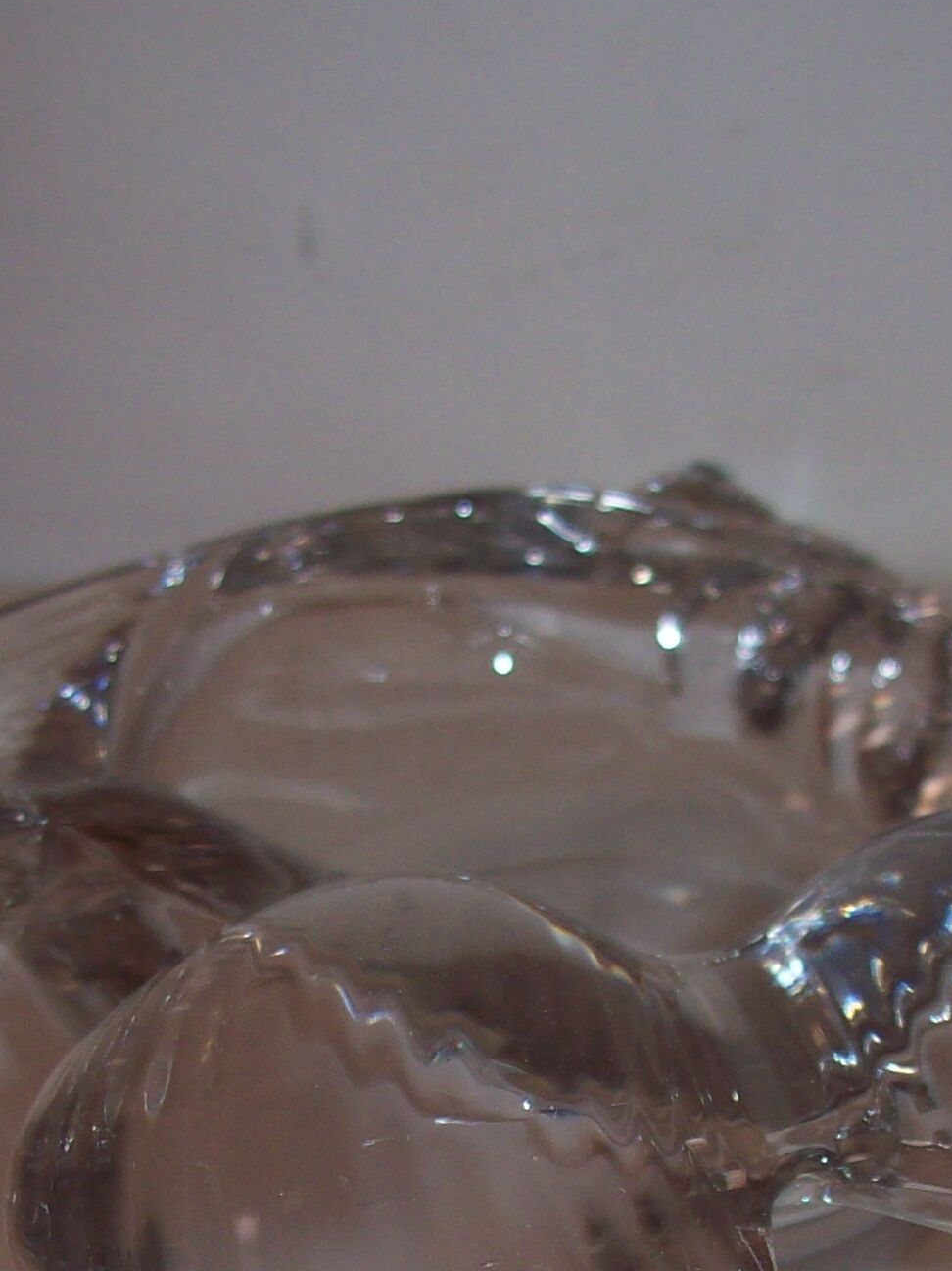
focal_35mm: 79
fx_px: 2900
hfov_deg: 18.6
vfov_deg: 23.9
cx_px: 528
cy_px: 1193
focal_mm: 6
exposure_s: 1/64
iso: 80
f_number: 2.7
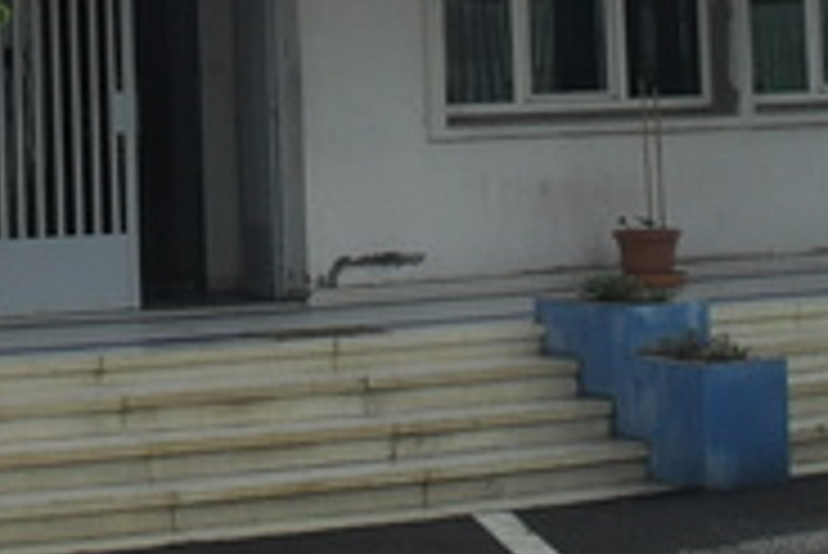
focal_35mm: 102
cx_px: 380
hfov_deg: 20.0
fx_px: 2348
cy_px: -153
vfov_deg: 13.0
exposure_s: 1/250
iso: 100
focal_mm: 6.3
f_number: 8.4
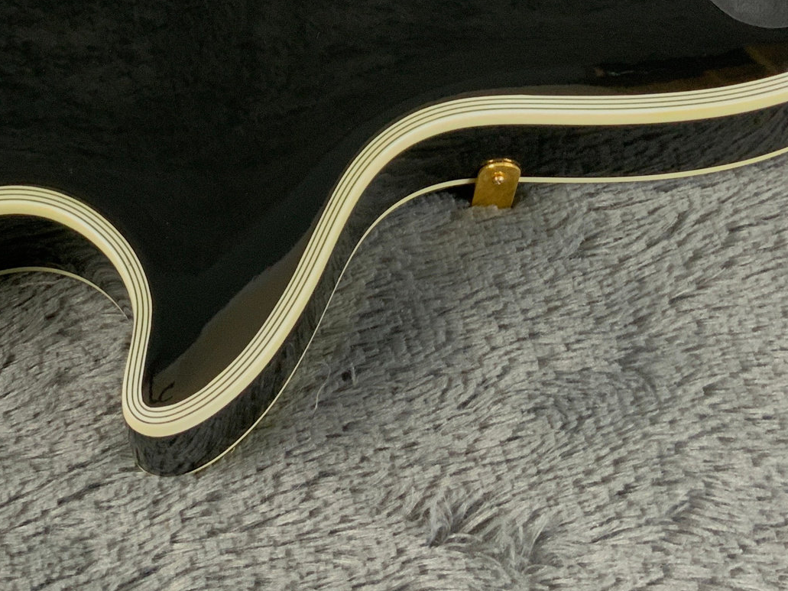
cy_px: -24
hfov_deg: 26.9
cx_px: 260
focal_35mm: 72
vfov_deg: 19.7
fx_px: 1639
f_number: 1.8
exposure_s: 1/50
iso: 160
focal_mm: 3
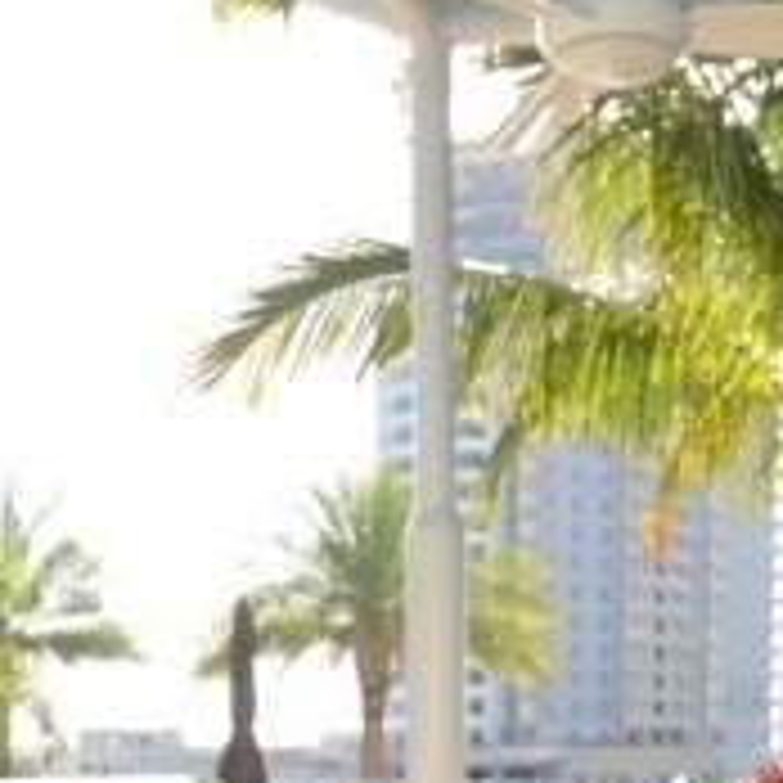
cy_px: 936
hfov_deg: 23.1
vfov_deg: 21.4
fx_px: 1919
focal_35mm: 75
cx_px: 428
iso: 100
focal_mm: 10
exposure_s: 1/200
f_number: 6.3
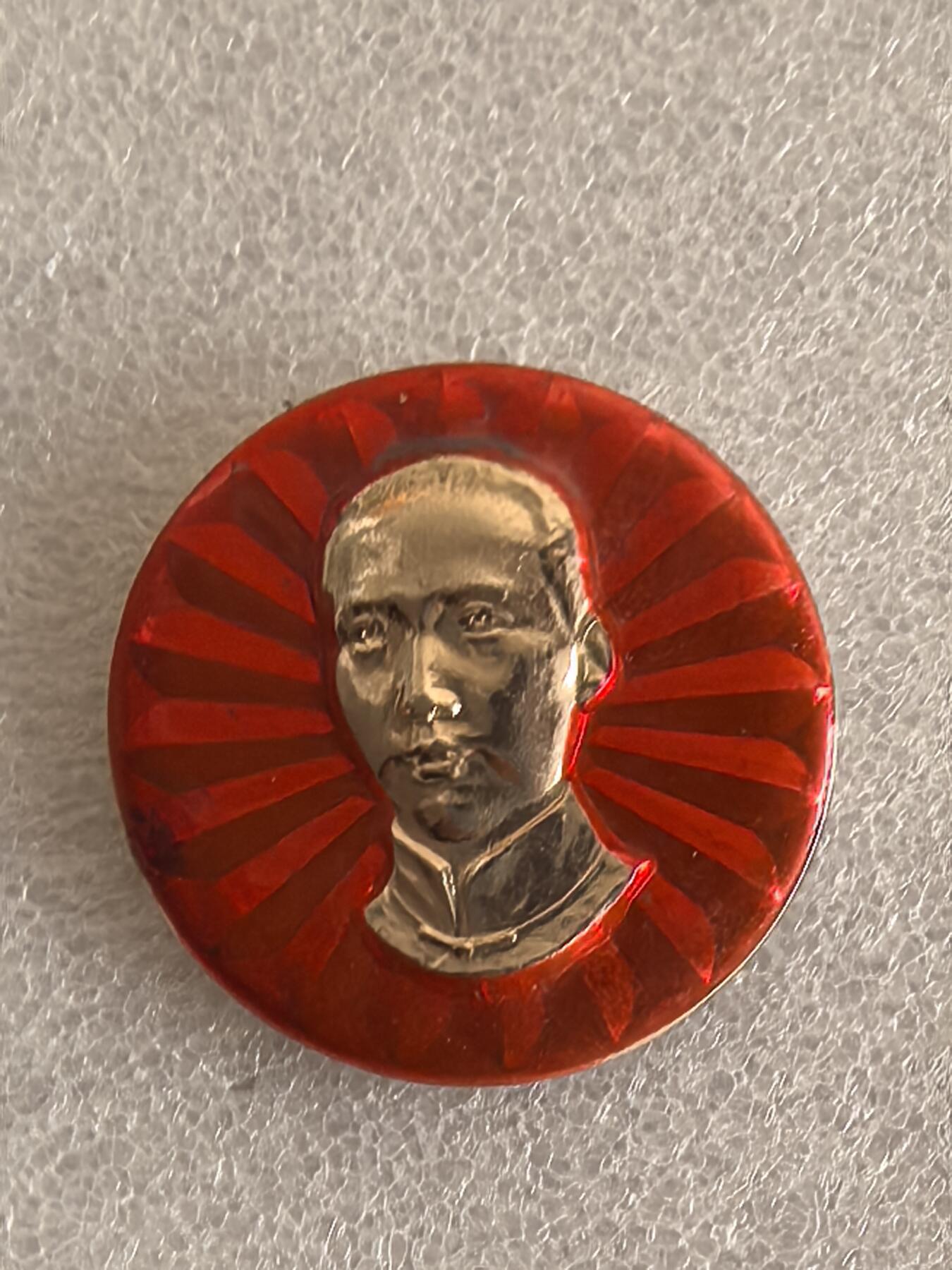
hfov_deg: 23.3
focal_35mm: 63
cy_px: 635
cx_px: 476
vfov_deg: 30.7
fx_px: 2310
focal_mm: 1.95
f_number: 2.2
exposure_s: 1/33.3
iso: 250
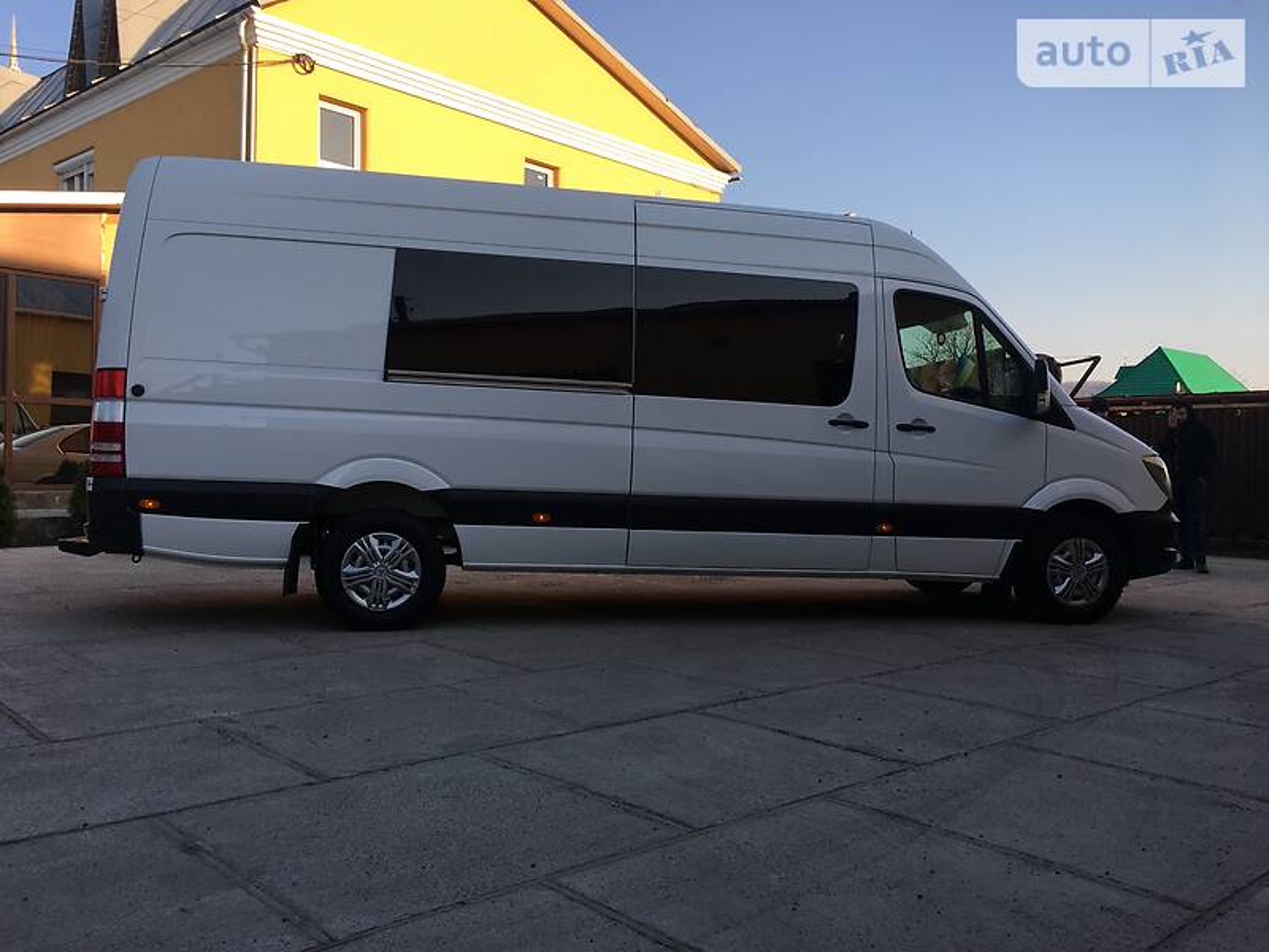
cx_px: 634
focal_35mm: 29
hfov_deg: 61.7
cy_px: 476
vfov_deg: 48.2
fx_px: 1063
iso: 25
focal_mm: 4.2
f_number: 2.2
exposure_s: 1/513
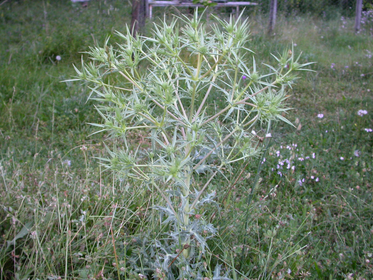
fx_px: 409
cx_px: 186
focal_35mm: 38
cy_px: 140
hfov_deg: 49.0
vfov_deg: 37.7
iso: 100
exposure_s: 1/9.1
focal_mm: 7.85
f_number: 2.6
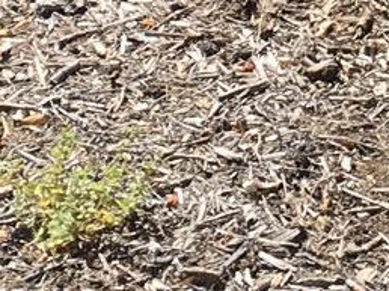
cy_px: -730
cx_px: 594
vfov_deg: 5.8
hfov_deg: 8.5
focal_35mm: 227
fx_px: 2549
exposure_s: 1/818
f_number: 2.2
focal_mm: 4.15
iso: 25
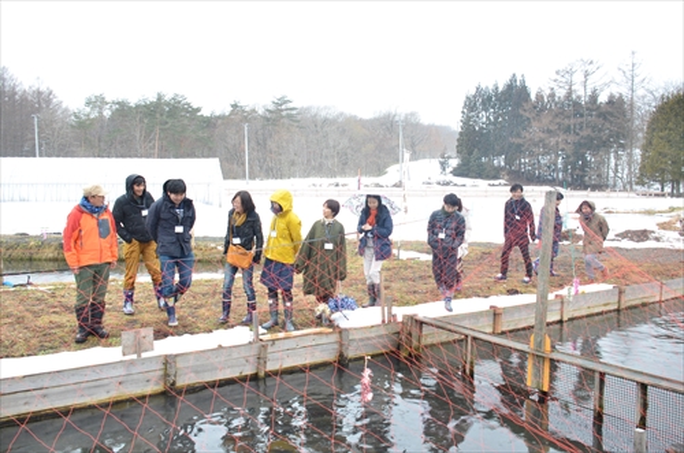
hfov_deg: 59.6
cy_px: 226
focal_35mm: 32
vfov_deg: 41.5
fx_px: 597
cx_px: 342
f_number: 5
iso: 1250
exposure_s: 1/400
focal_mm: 21
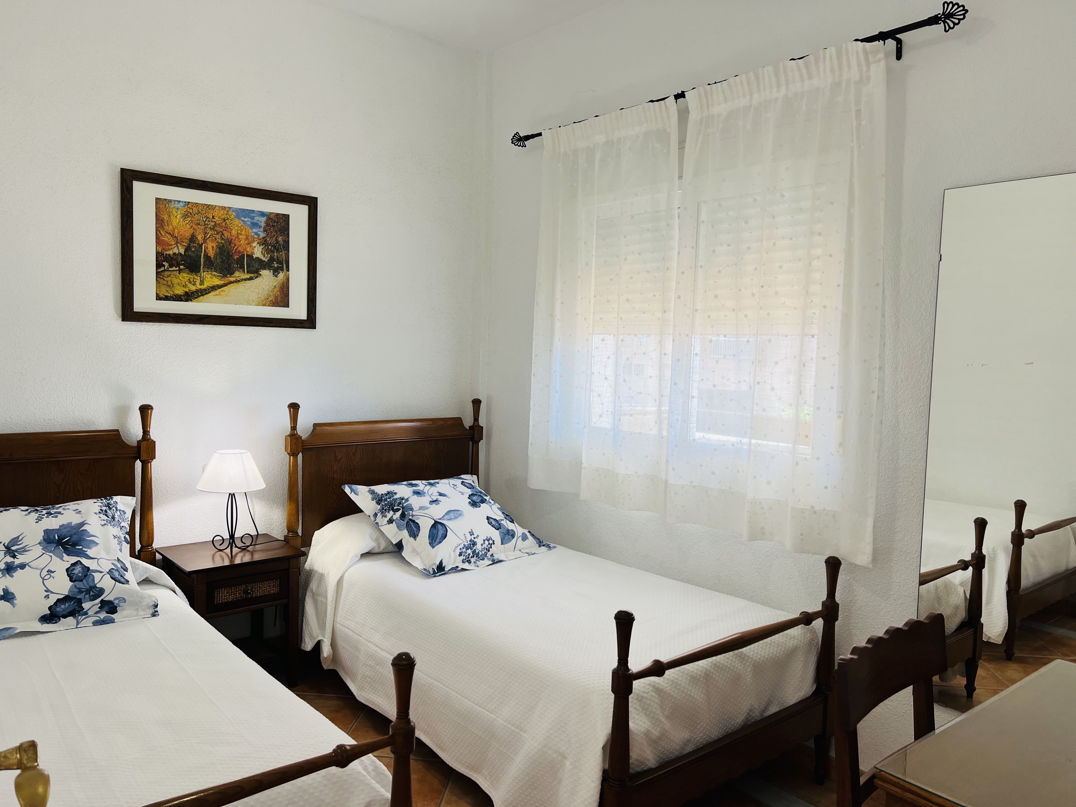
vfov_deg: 53.1
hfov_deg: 67.3
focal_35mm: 26
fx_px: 808
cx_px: 538
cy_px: 404
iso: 50
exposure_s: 1/121
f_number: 1.5
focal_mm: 5.7
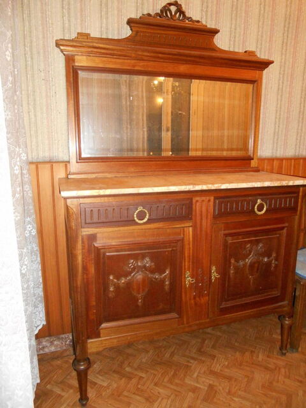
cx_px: 153
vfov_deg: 67.3
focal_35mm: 26
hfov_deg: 53.1
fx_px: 306
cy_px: 204
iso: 500
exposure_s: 1/25
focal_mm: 4.6
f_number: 3.5
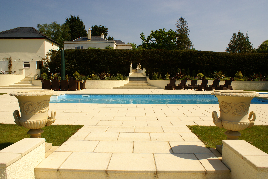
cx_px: 134
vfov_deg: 48.0
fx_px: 201
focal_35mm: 27
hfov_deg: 67.3
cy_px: 90
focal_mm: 18
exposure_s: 1/250
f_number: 10
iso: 100
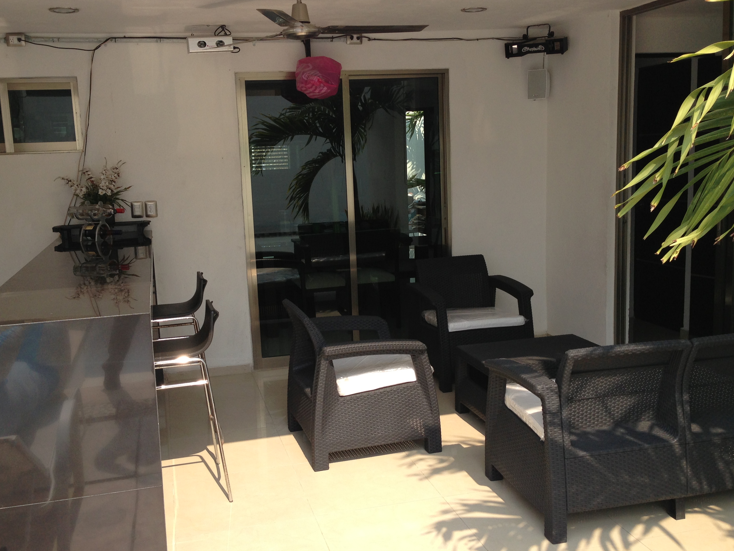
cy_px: 268
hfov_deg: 48.9
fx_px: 806
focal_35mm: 38
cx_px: 340
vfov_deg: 37.7
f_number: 2.4
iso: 50
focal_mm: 4.13
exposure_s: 1/809
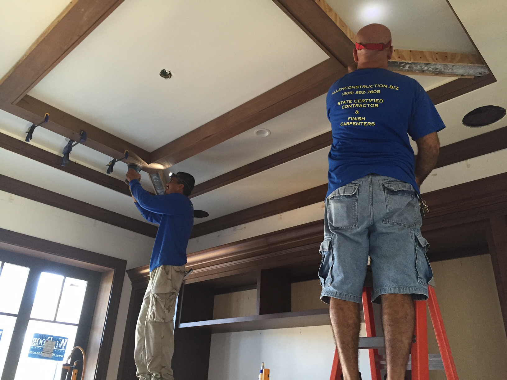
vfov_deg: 48.2
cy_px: 190
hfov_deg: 61.7
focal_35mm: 29
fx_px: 425
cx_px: 254
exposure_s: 1/30
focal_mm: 4.15
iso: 160
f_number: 2.2
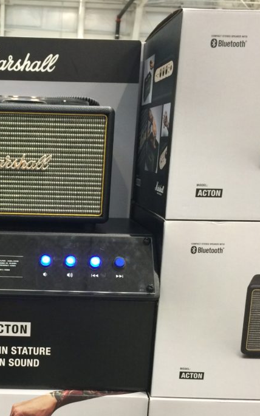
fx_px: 521
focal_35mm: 46
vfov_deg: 43.0
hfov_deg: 27.1
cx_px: 32
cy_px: 272
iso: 160
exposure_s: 1/30
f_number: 2.2
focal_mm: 4.15
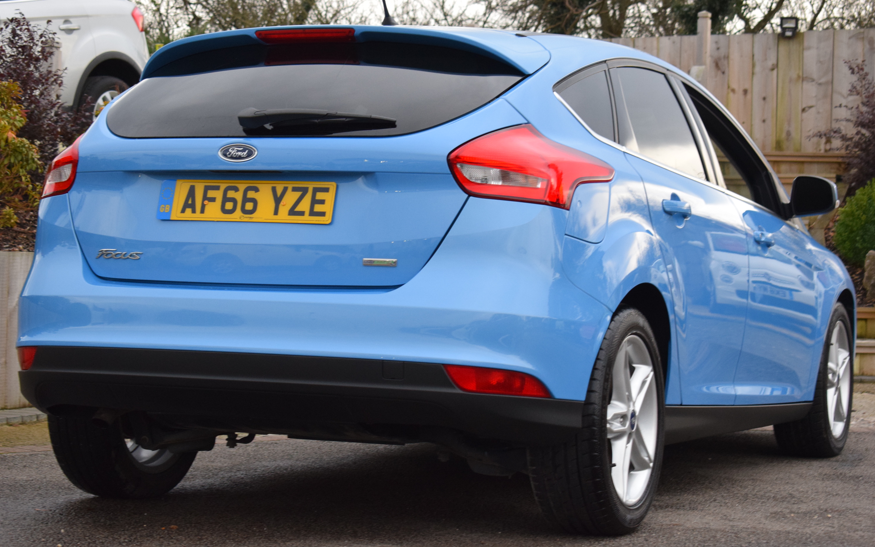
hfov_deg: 25.8
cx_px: 438
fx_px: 1908
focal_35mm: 80
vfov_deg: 16.3
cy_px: 287
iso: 1400
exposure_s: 1/60
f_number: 5.6
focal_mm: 52
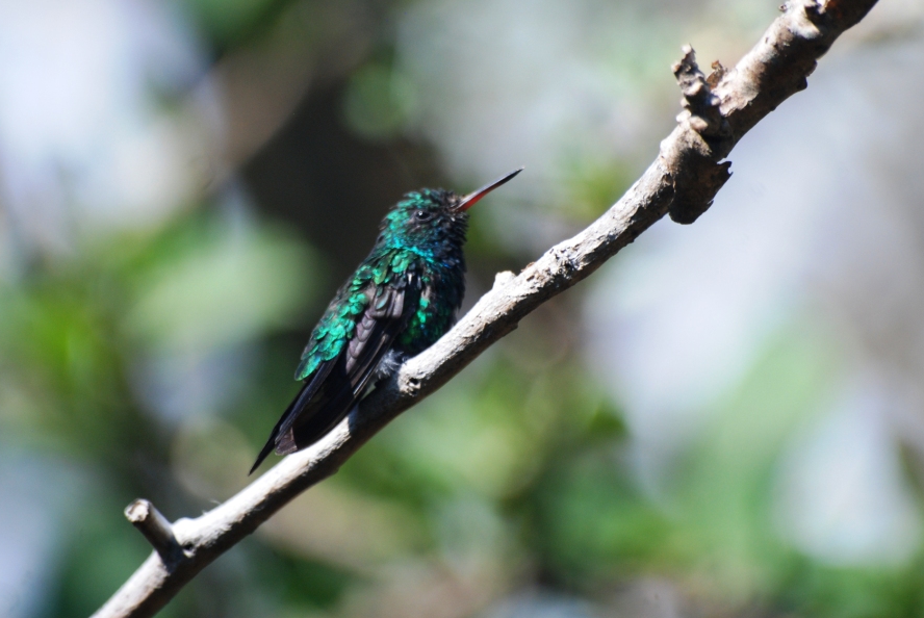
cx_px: 434
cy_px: 267
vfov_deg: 2.7
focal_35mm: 519
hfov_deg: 4.0
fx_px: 13334
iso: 400
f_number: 5.6
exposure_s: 1/800
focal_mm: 300
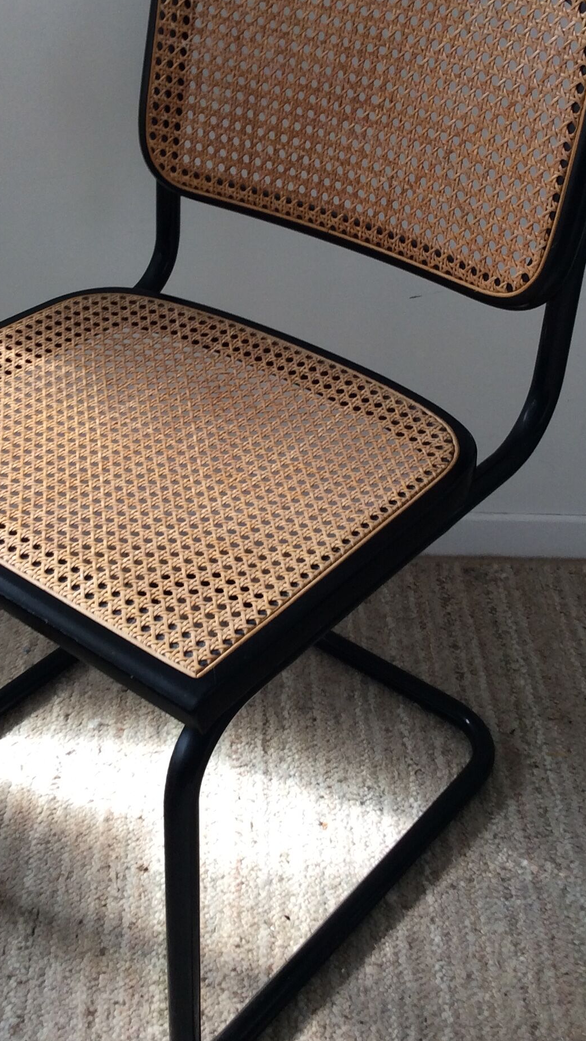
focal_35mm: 49
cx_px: 207
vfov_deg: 42.0
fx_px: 1353
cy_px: 447
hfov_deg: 24.3
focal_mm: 3.3
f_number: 2.4
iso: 32
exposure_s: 1/25
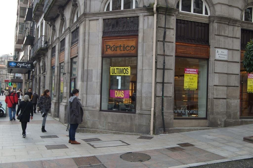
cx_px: 126
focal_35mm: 36
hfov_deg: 53.2
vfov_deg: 36.8
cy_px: 84
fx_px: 253
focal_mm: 24
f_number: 5
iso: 100
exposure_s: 1/100
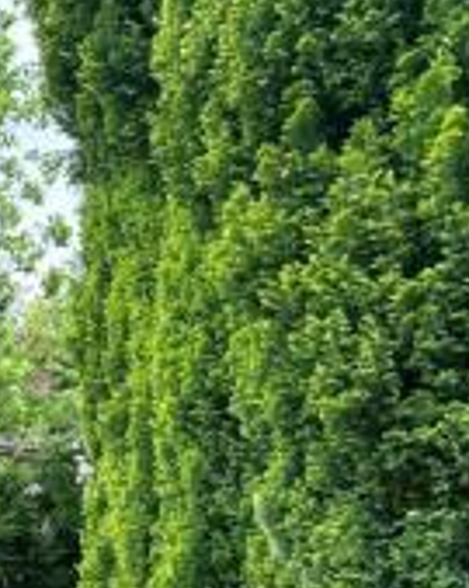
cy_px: 684
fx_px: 1407
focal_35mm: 81
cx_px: -363
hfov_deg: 16.1
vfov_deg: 22.0
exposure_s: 1/785
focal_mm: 6.86
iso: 80
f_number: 1.78
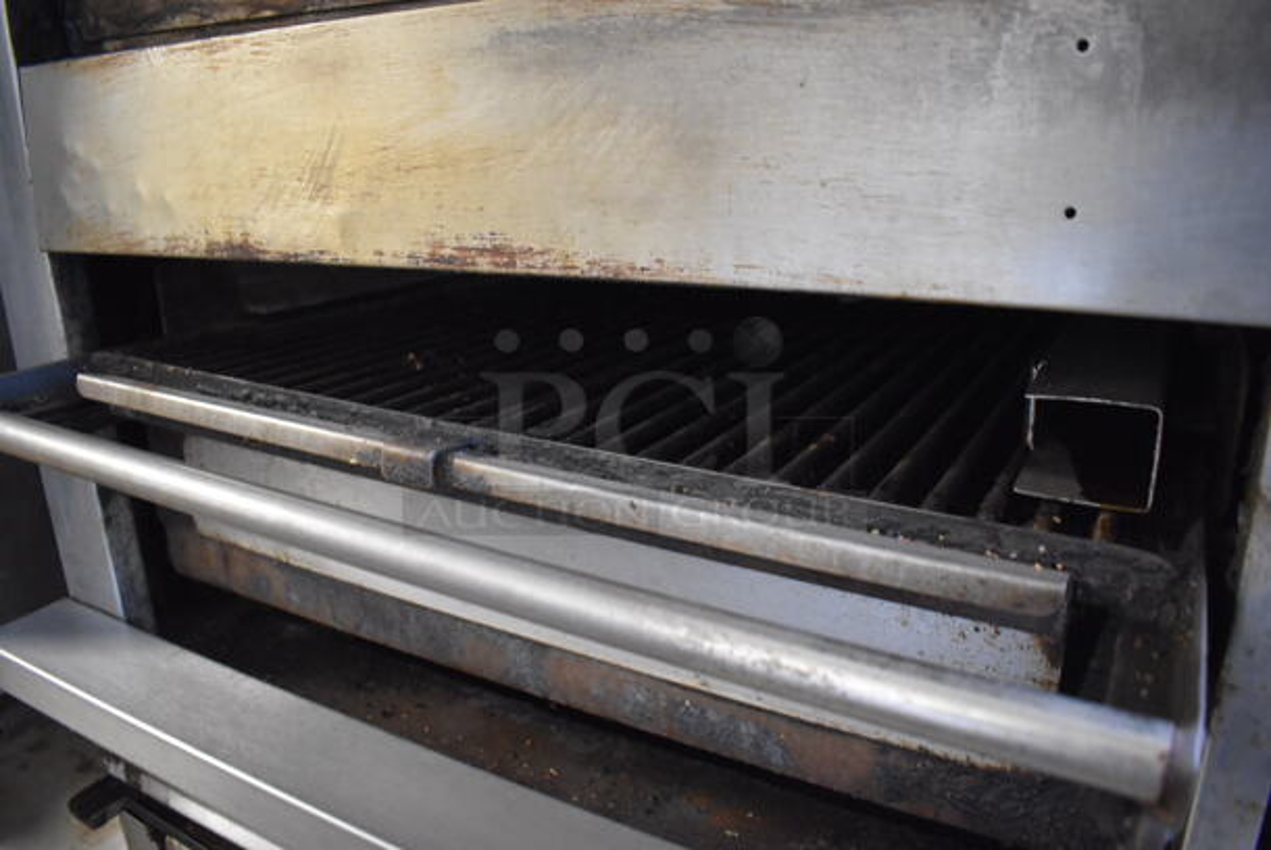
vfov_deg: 48.0
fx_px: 954
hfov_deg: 67.3
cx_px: 636
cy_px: 425
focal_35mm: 27
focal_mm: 18
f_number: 3.5
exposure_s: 1/25
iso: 3200
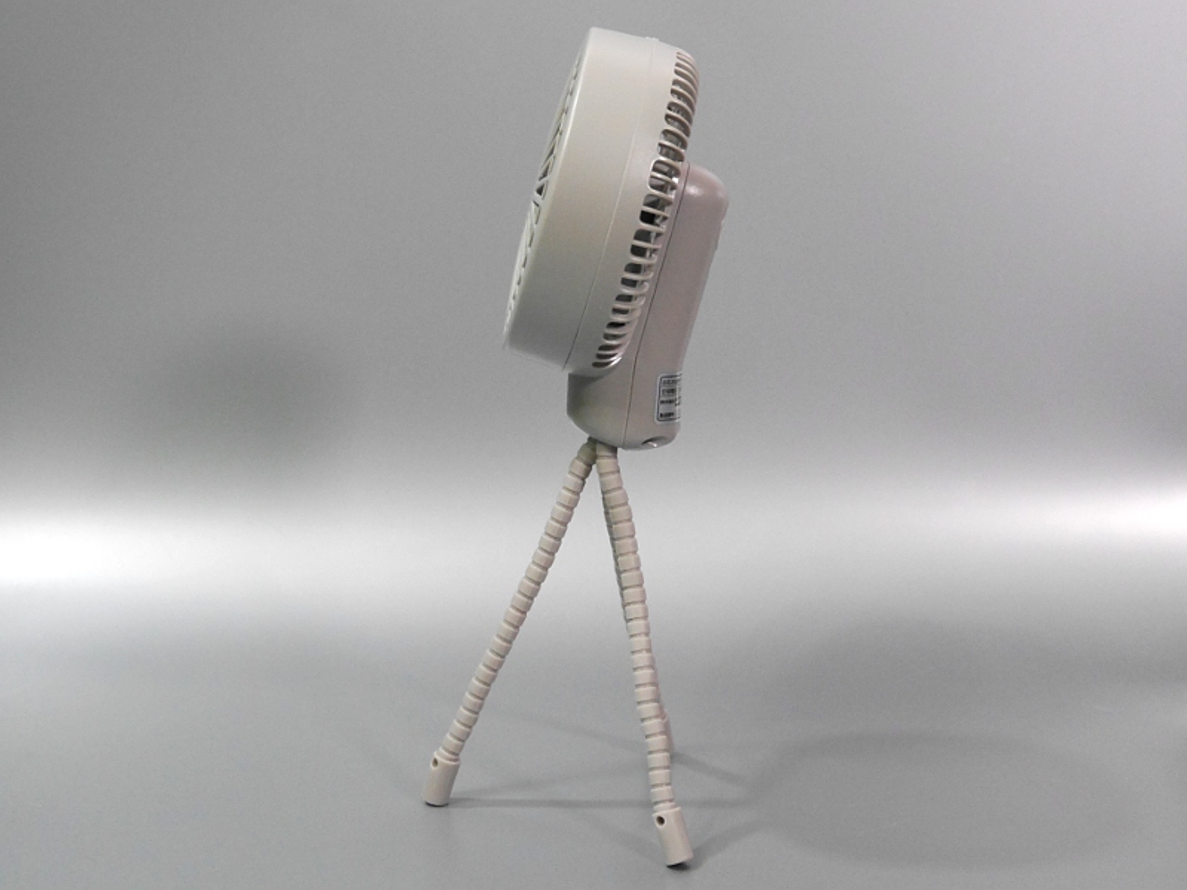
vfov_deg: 29.1
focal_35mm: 50
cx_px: 594
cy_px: 445
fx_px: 1715
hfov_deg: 38.2
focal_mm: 25
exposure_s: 1/60
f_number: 5
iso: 1250
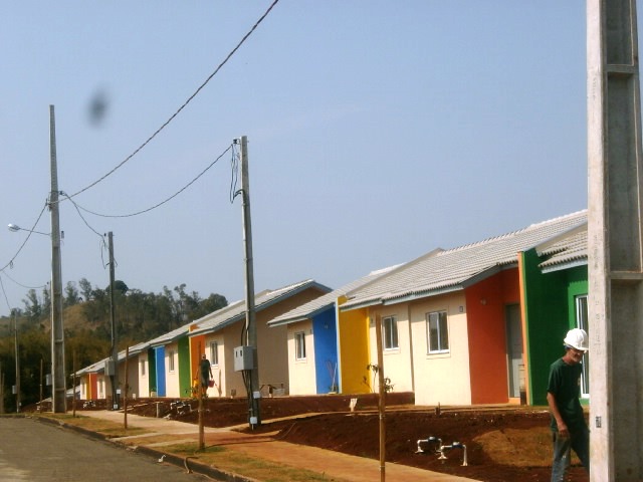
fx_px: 1412
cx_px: 322
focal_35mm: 76
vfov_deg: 19.4
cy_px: 241
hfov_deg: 25.7
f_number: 5.2
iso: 100
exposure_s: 1/1250
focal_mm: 13.4
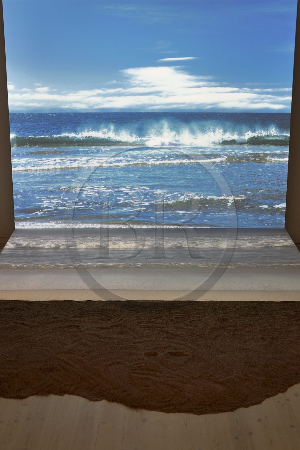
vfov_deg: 55.8
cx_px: 150
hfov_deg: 38.9
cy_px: 225
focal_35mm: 34
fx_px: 425
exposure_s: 1/20
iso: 200
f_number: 4
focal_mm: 34
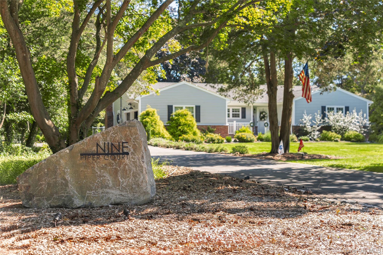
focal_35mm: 52
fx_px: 553
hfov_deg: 38.2
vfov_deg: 26.0
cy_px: 128
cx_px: 192
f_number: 2.8
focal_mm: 35
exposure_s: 1/1250
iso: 400
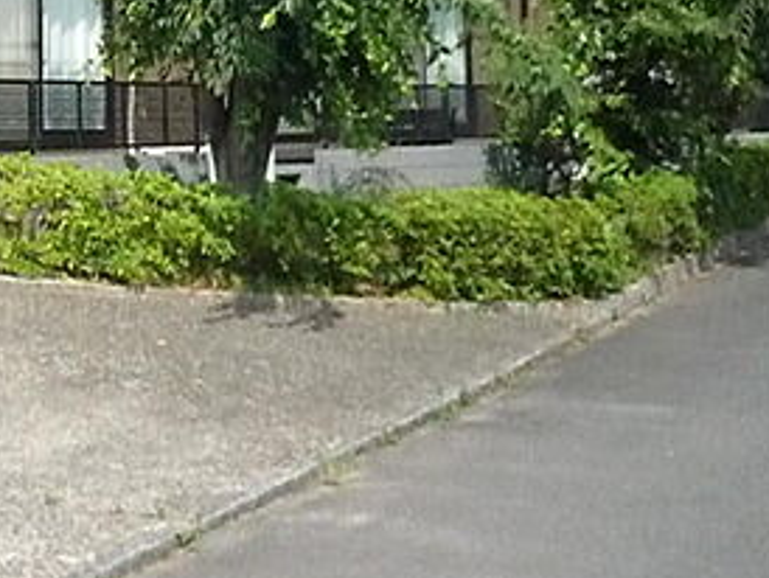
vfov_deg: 18.4
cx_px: 22
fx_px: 1712
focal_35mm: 77
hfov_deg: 24.3
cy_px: -76
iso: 1600
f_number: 8
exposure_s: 1/2000
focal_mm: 5.5
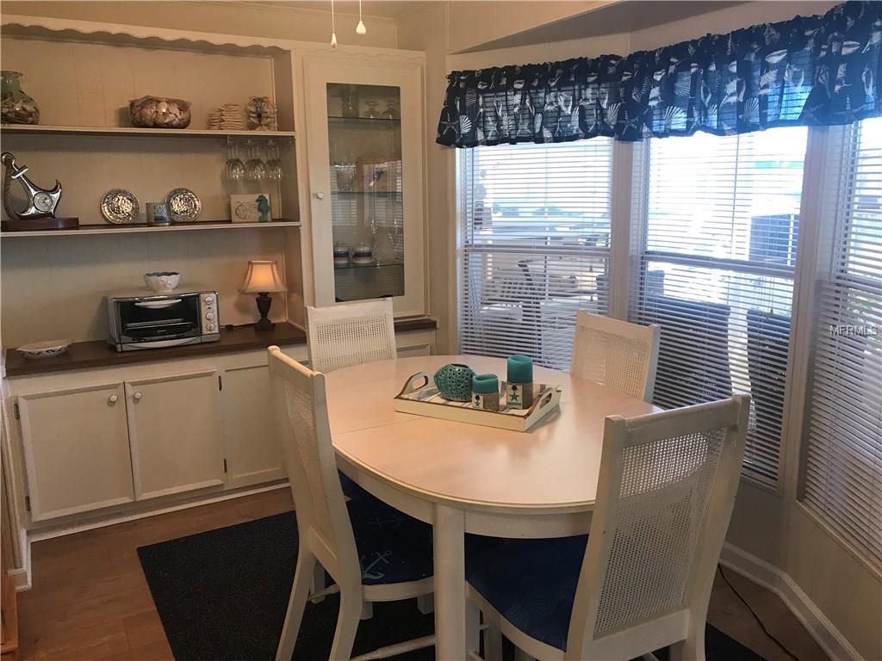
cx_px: 441
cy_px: 330
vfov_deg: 49.7
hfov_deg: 63.4
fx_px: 713
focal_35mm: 28
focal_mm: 3.99
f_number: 1.8
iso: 32
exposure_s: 1/30
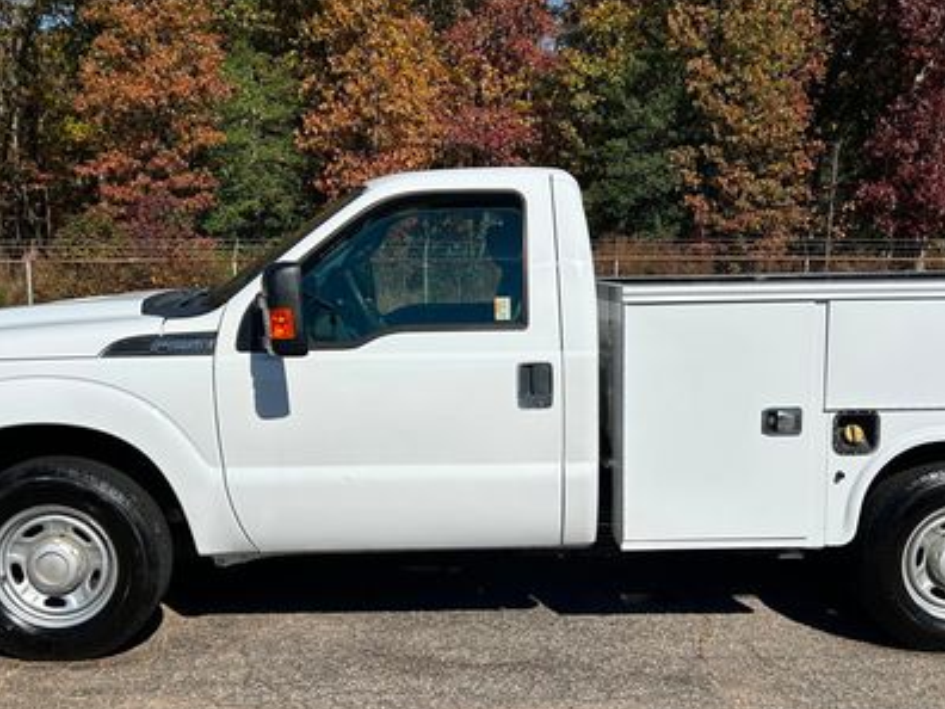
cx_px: 532
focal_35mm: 42
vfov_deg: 34.2
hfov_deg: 44.7
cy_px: 430
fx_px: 1147
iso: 50
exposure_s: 1/10309
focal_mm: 5.7
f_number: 1.5
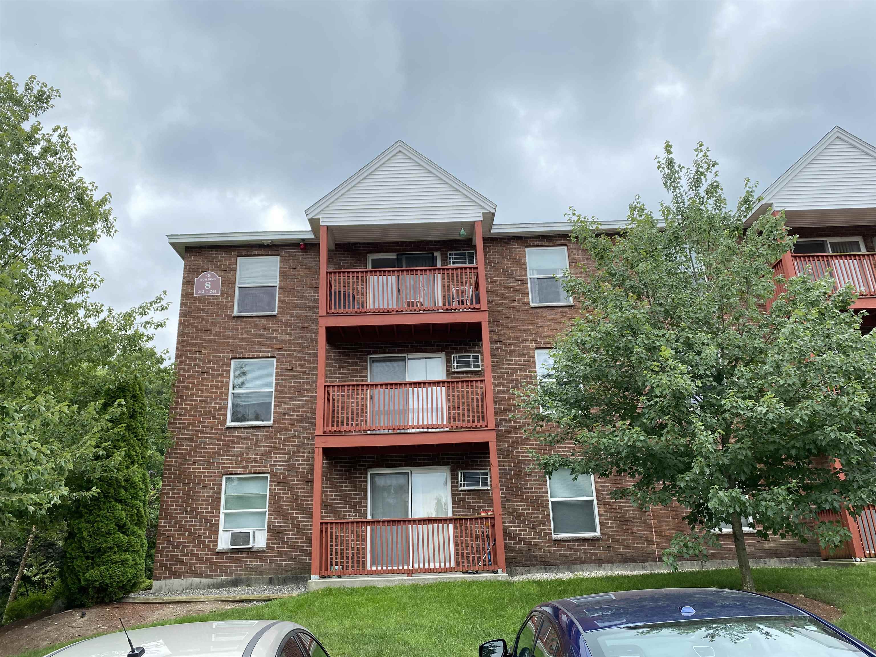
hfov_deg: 67.3
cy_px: 328
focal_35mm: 26
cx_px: 438
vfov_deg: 53.1
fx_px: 658
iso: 32
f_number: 1.8
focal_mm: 4.25
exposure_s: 1/591
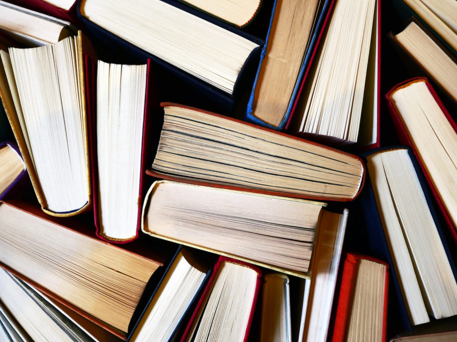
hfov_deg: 46.8
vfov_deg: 35.9
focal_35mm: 40
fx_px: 528
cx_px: 227
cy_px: 171
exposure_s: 1/60
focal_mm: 18
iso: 500
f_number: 4.2
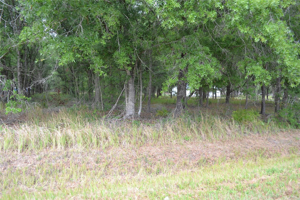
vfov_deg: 47.9
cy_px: 100
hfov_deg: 67.4
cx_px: 150
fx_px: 225
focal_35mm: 27
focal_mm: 18
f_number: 5
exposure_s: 1/200
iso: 200
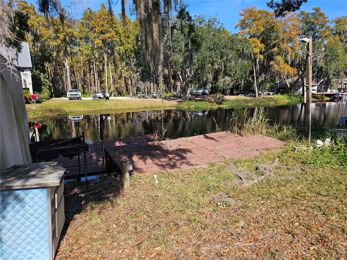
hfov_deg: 73.9
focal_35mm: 23
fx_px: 231
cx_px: 174
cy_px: 130
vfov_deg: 58.9
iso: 10
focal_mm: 6.3
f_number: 1.7
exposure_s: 1/557
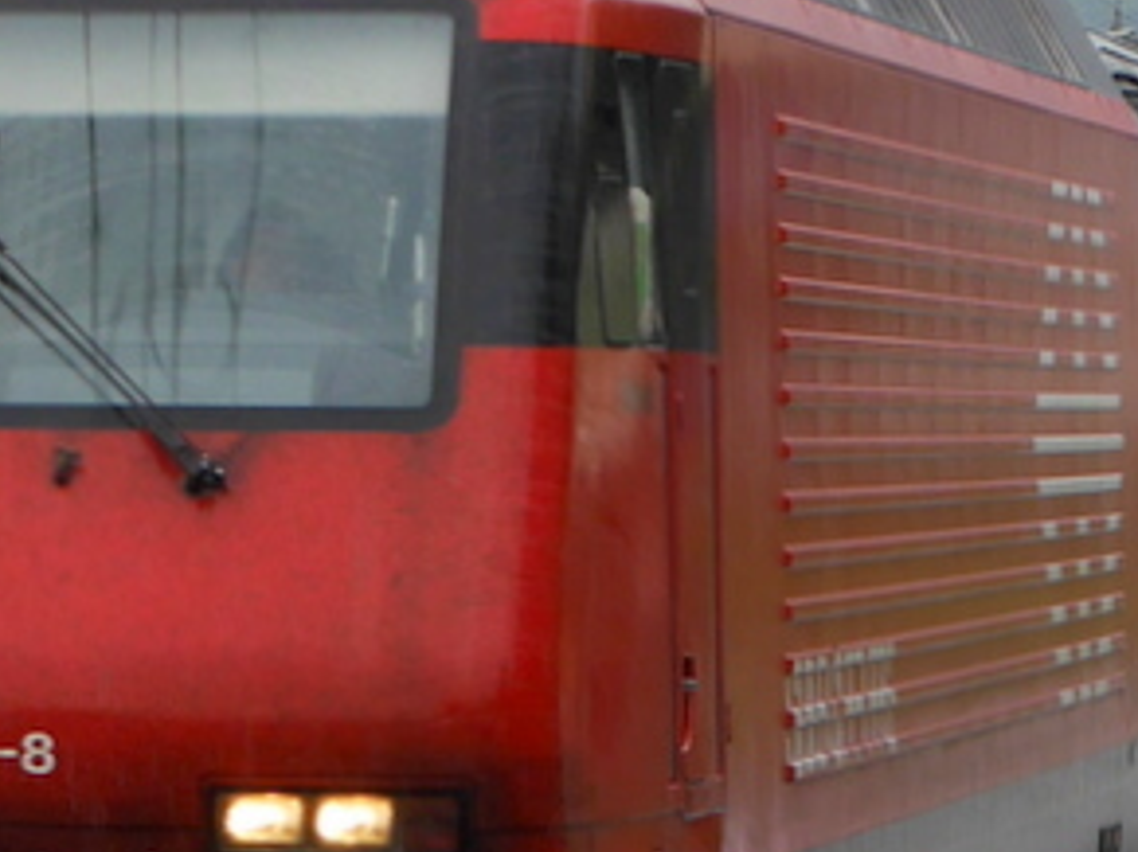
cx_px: 325
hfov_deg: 8.5
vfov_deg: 6.3
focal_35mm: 234
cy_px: 440
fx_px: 7690
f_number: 6.3
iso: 160
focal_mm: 34
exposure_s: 1/200
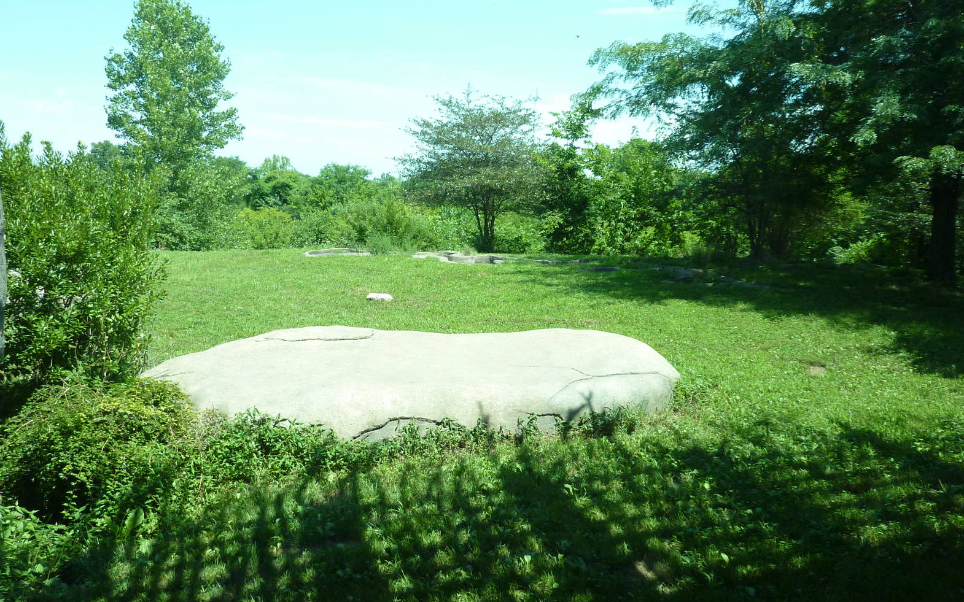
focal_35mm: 27
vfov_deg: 46.0
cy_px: 290
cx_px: 491
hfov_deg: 68.4
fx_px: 709
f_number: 3.3
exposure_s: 1/500
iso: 160
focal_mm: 4.1
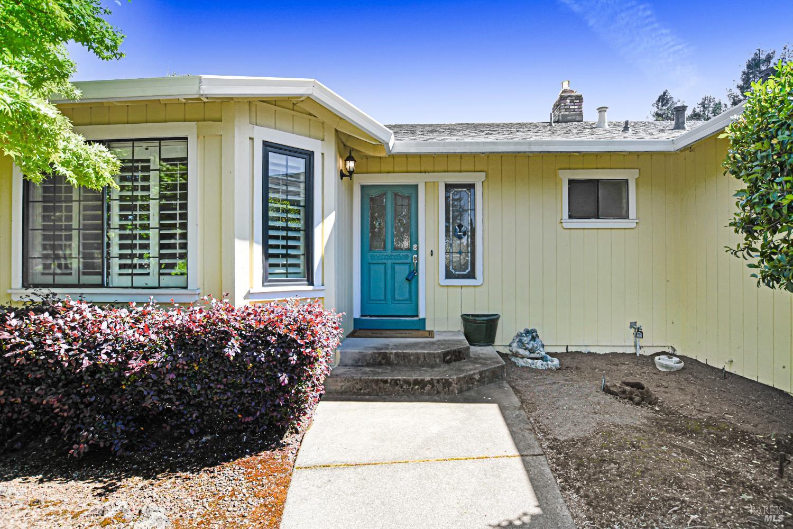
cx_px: 396
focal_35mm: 15
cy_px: 264
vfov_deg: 77.3
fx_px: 330
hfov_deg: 100.4
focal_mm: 10
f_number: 7.1
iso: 100
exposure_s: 1/200
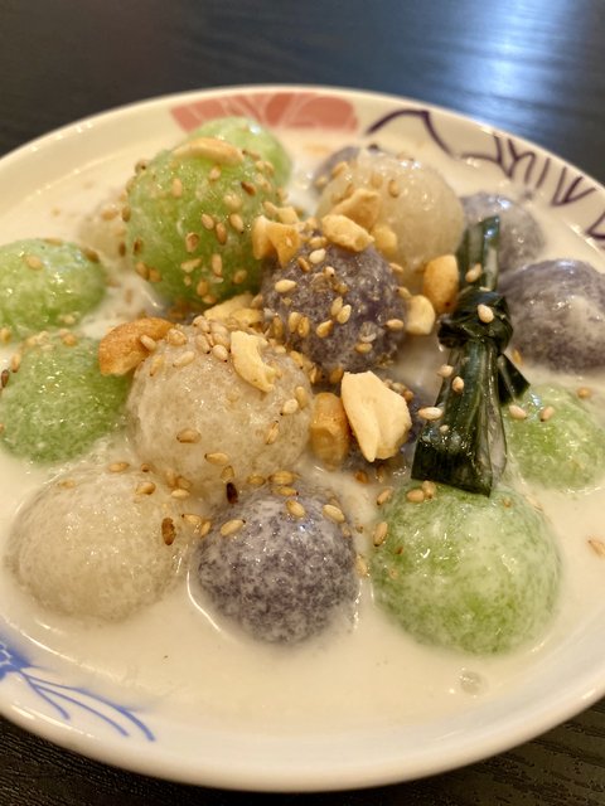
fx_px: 606
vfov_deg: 67.3
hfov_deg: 53.1
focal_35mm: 26
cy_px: 403
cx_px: 302
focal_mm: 4.25
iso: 250
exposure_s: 1/60
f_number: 1.8
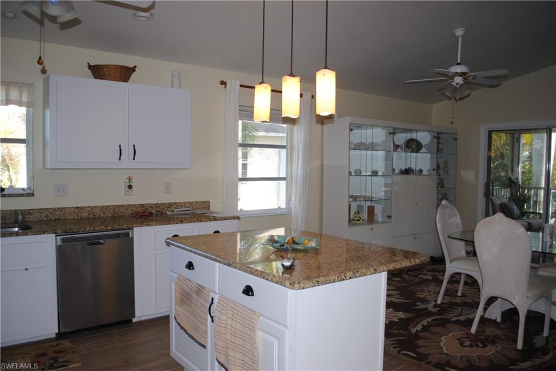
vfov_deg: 48.0
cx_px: 278
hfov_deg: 67.4
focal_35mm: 27
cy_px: 186
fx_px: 417
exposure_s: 1/60
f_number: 3.5
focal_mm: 18
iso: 200
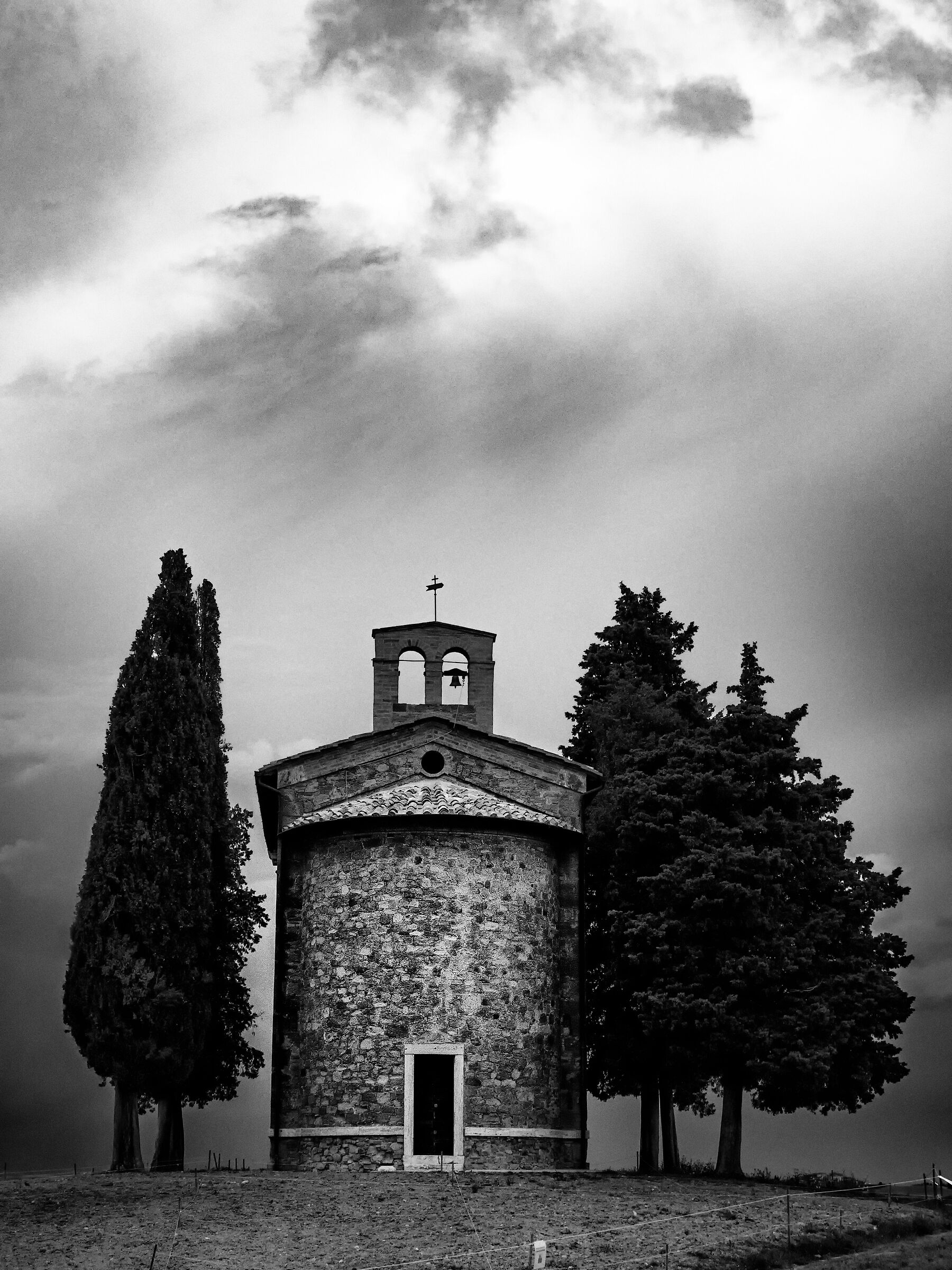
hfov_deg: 26.1
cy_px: 635
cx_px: 476
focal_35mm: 56
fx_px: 2053
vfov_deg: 34.3
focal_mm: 28
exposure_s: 1/500
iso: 200
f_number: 7.1
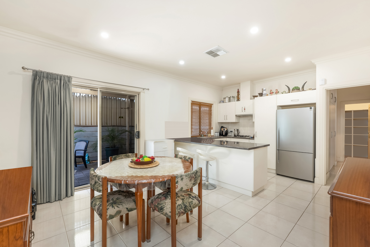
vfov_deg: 77.3
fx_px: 154
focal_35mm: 15
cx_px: 187
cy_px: 128
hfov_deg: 100.4
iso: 50
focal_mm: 14
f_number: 7.1
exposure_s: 1/10
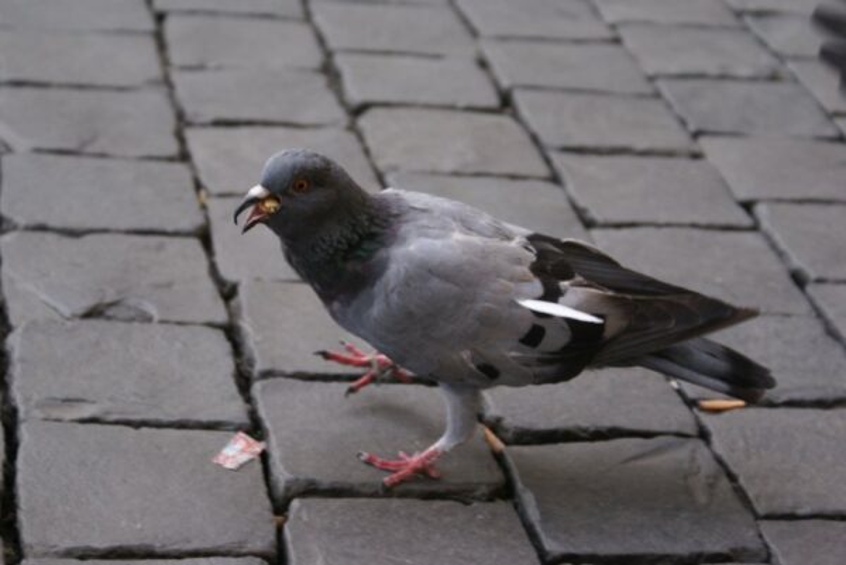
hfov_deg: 19.4
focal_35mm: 105
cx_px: 423
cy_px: 282
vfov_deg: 13.1
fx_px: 2469
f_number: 5.6
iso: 125
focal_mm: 70
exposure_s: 1/125
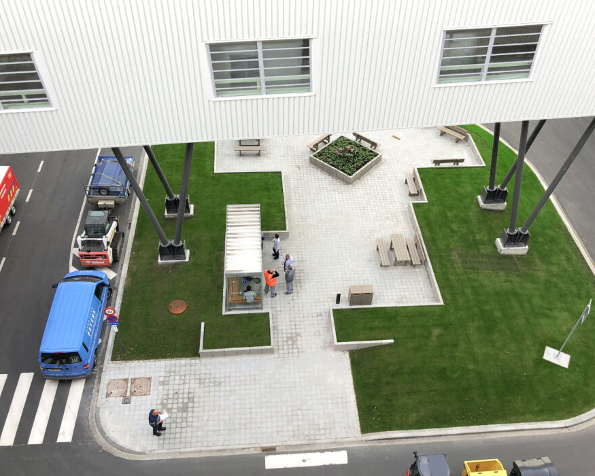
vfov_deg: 45.8
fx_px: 564
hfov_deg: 55.6
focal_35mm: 32
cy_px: 253
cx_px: 309
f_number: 1.8
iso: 20
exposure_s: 1/308
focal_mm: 3.99
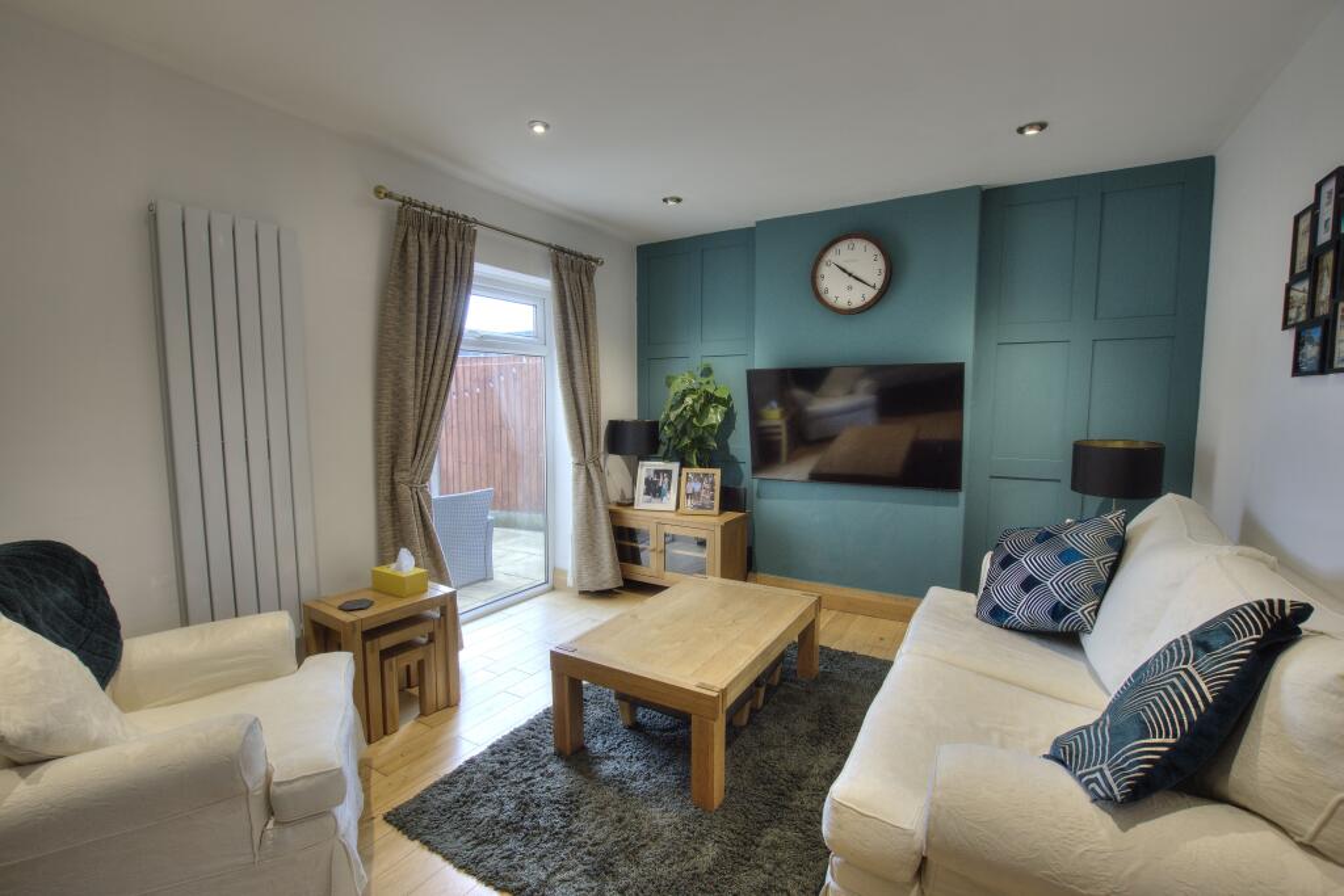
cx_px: 672
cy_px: 448
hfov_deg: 100.4
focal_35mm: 15
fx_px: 560
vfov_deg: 77.3
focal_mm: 10
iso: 400
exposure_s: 1/13
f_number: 8
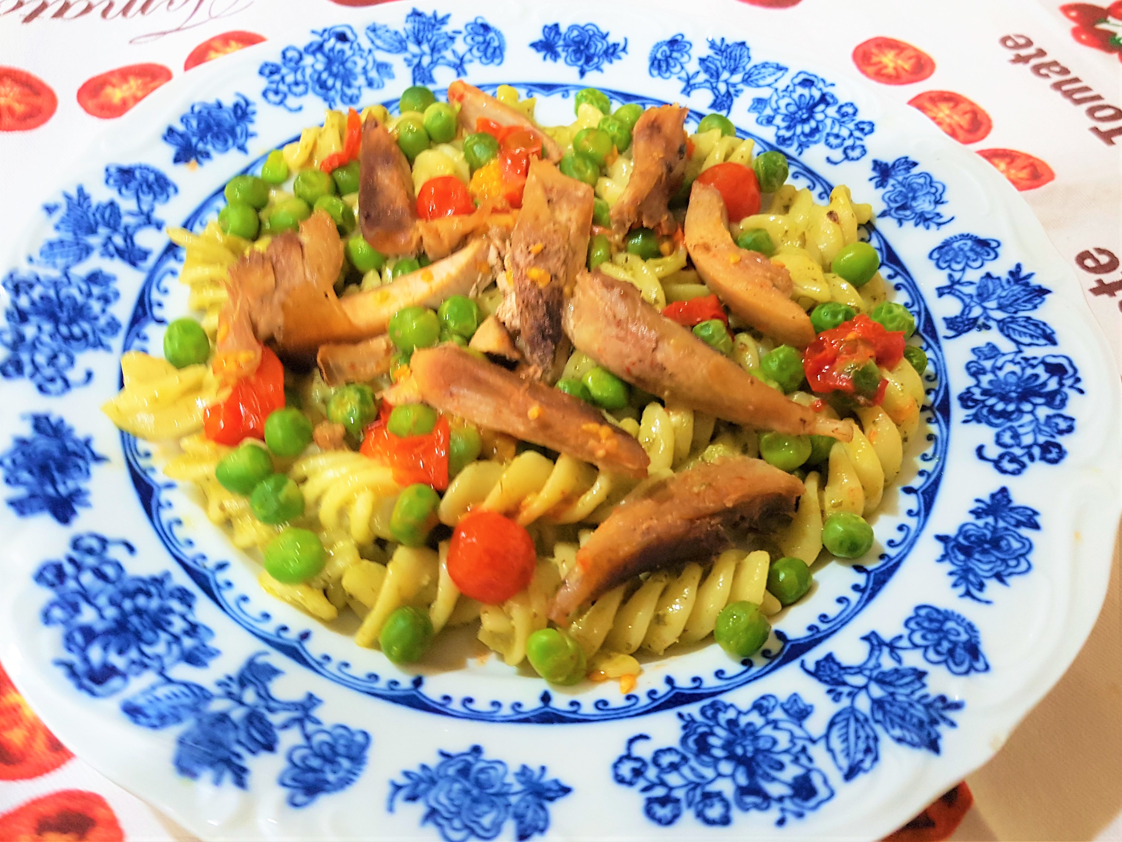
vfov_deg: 53.1
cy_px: 421
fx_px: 843
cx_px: 561
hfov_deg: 67.3
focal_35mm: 26
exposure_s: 1/33
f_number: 1.7
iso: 160
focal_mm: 4.2
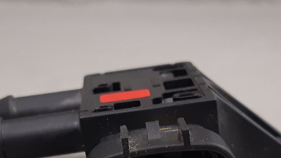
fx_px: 596
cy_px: 189
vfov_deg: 14.6
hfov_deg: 26.5
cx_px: 136
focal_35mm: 80
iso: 160
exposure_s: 1/50
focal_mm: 3.93
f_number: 1.7
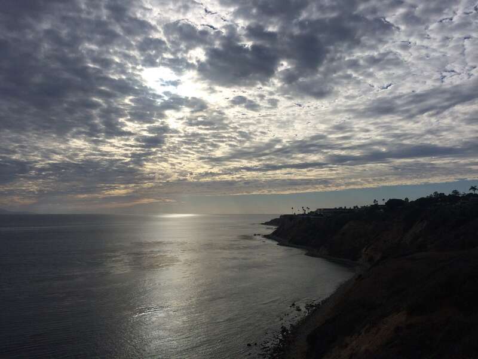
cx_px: 239
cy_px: 180
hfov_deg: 61.7
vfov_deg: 48.2
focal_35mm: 29
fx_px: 400
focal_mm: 4.15
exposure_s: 1/10309
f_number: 2.2
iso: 40
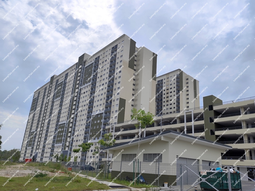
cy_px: 96
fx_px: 169
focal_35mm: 23
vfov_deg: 58.9
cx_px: 128
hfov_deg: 73.9
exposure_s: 1/2118
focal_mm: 6.14
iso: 50
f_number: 1.65
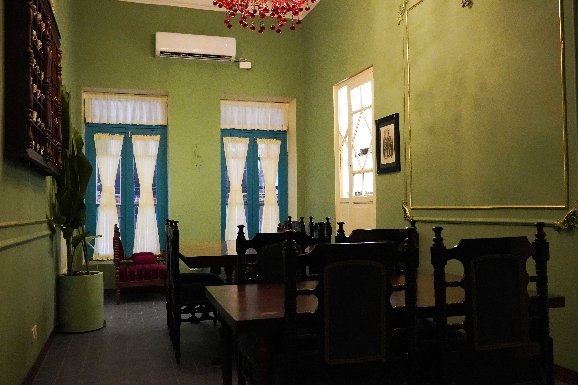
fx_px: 530
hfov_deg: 57.2
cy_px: 192
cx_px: 289
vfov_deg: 40.0
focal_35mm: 33
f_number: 4
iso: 6400
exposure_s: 1/160
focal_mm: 22
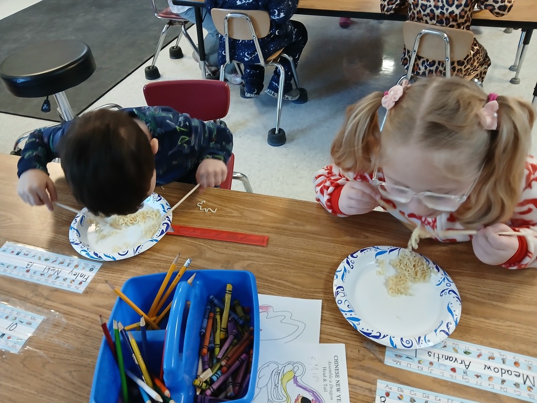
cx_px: 268
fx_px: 403
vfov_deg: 53.1
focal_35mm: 26
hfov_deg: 67.3
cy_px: 202
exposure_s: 1/24
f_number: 1.8
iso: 250
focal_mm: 3.98
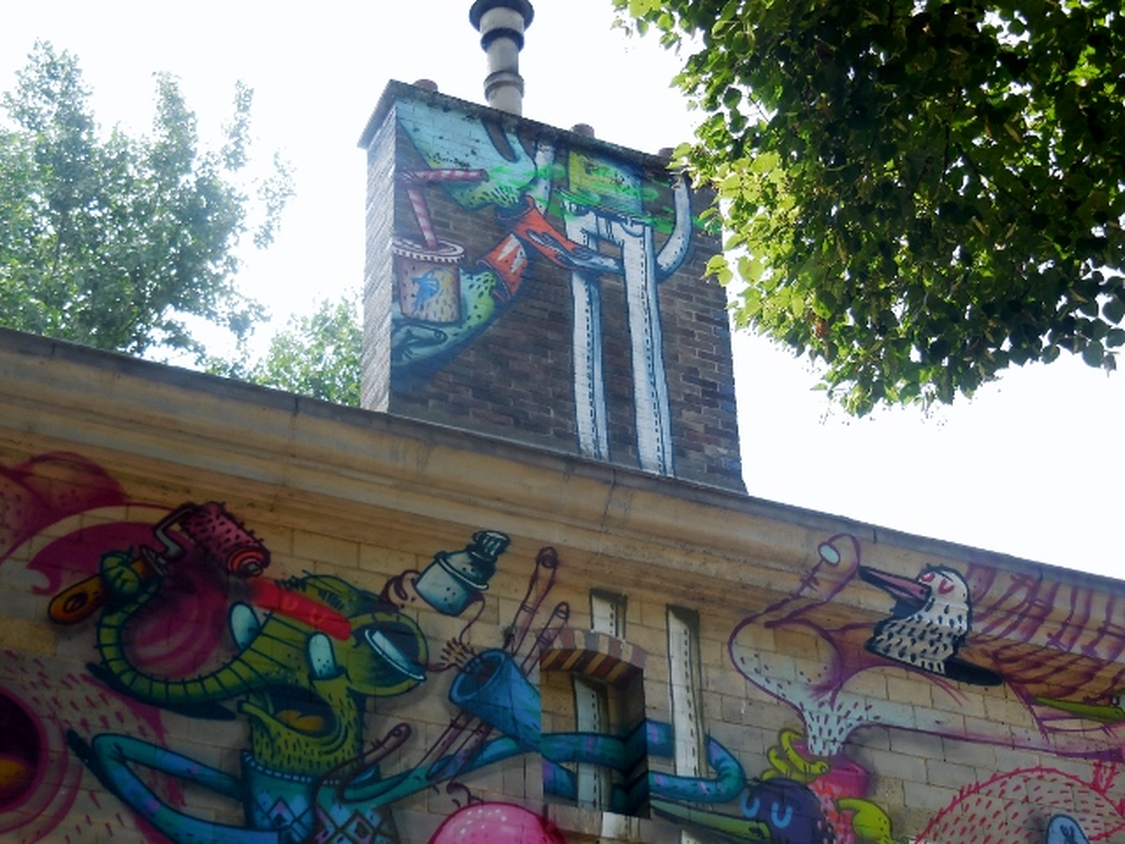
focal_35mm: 70
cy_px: 422
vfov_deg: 21.0
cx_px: 562
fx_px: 2275
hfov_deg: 27.8
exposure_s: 1/320
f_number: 4.7
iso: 125
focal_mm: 12.6
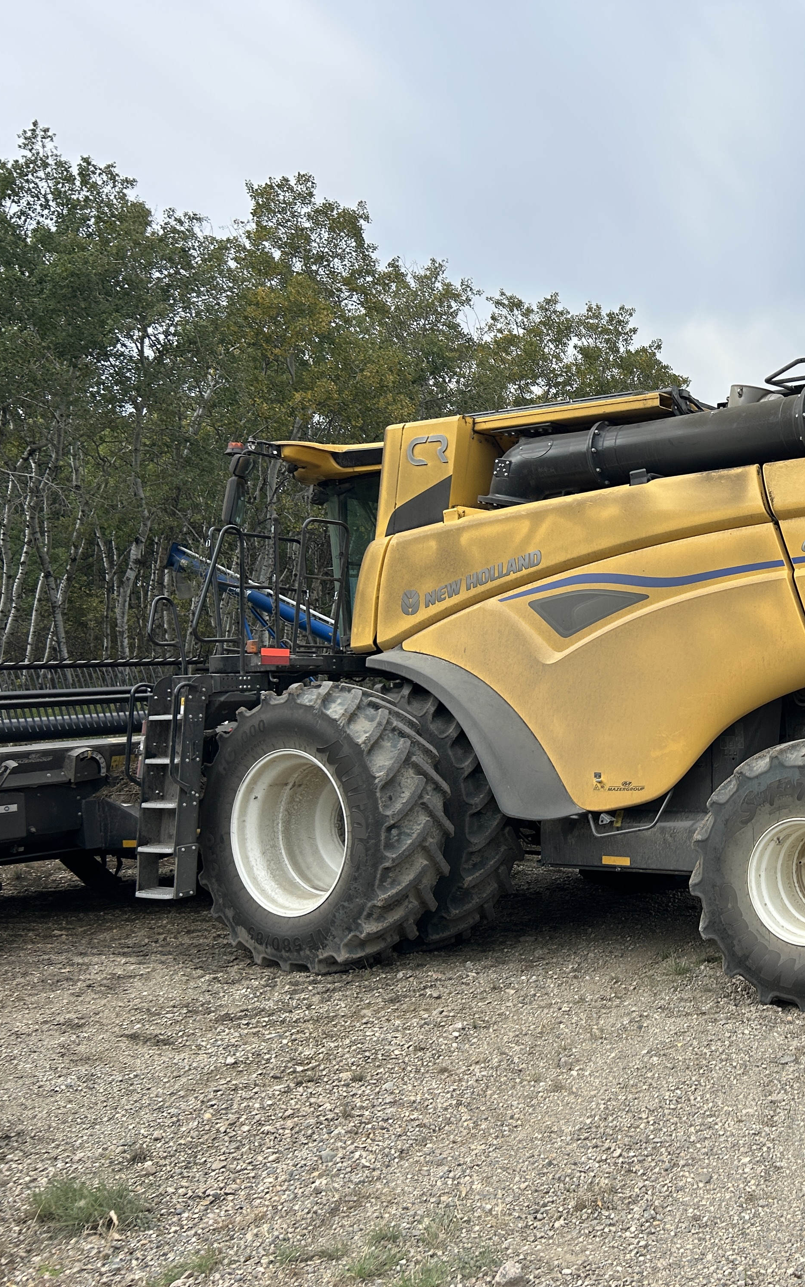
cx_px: 824
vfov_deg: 52.7
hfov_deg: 31.6
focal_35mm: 37
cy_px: 645
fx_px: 1299
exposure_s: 1/2404
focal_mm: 5.7
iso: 50
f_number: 1.5
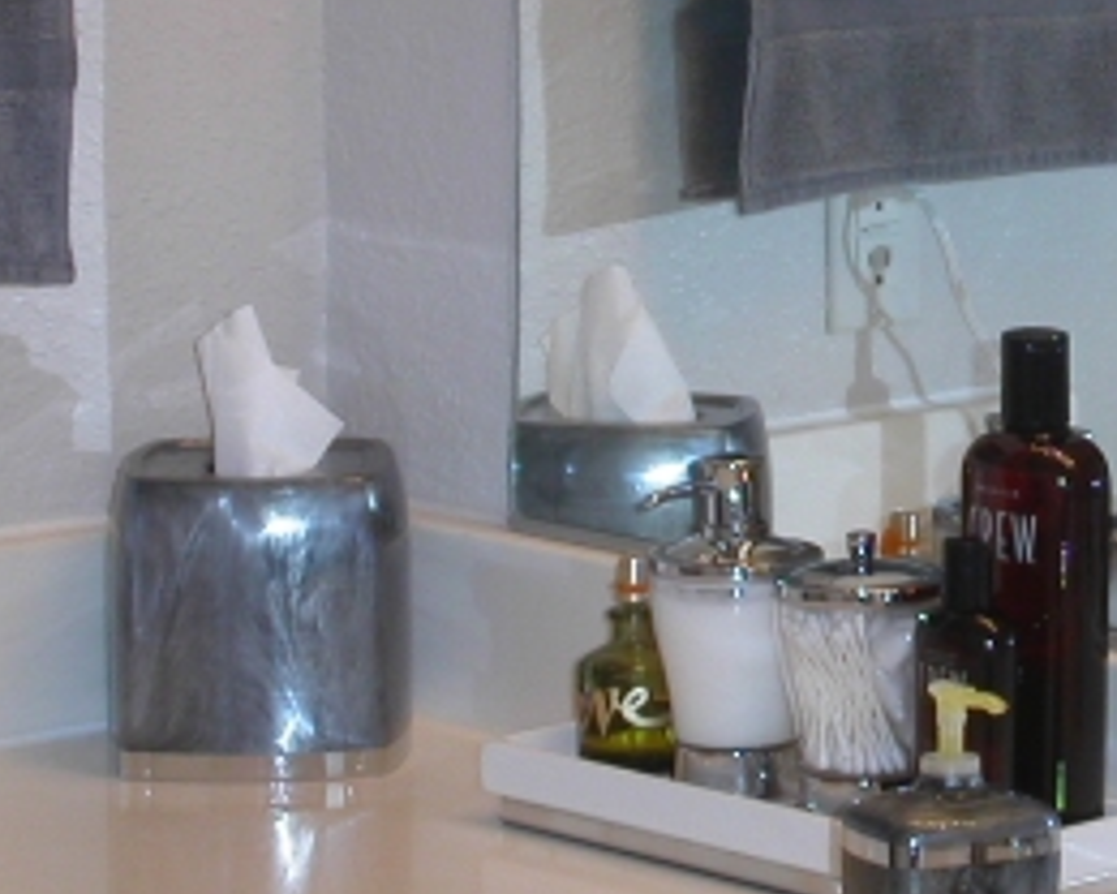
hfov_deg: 11.6
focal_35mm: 165
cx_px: 1169
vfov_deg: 9.3
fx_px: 5455
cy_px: 120
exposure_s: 1/45
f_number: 3.5
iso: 100
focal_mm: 11.3
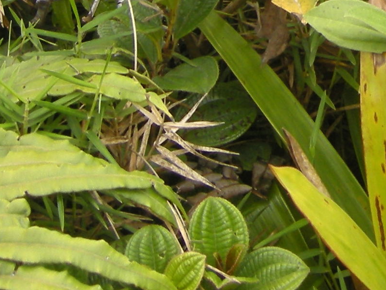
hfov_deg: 23.6
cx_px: 92
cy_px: 133
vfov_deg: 18.0
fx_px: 915
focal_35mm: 82
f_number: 4.3
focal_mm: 7.5
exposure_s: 1/142
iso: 64
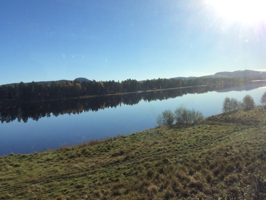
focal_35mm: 33
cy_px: 100
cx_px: 136
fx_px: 254
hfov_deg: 55.3
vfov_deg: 43.0
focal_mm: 3.3
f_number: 2.4
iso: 32
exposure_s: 1/1003
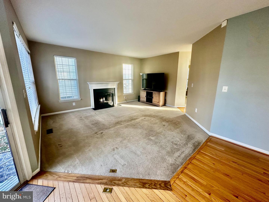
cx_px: 134
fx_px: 109
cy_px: 101
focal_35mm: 14
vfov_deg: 85.7
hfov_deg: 102.1
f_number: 2.2
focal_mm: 2.22
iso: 200
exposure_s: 1/60
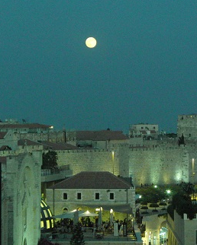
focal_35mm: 157
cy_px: 113
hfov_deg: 9.8
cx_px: 166
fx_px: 1143
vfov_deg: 12.3
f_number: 4
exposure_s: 1/15
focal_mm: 19.2
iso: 800
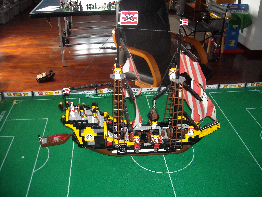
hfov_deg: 52.6
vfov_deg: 40.7
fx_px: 265
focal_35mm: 35
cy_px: 98
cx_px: 131
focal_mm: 5.7
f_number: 2.8
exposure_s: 1/60
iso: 200
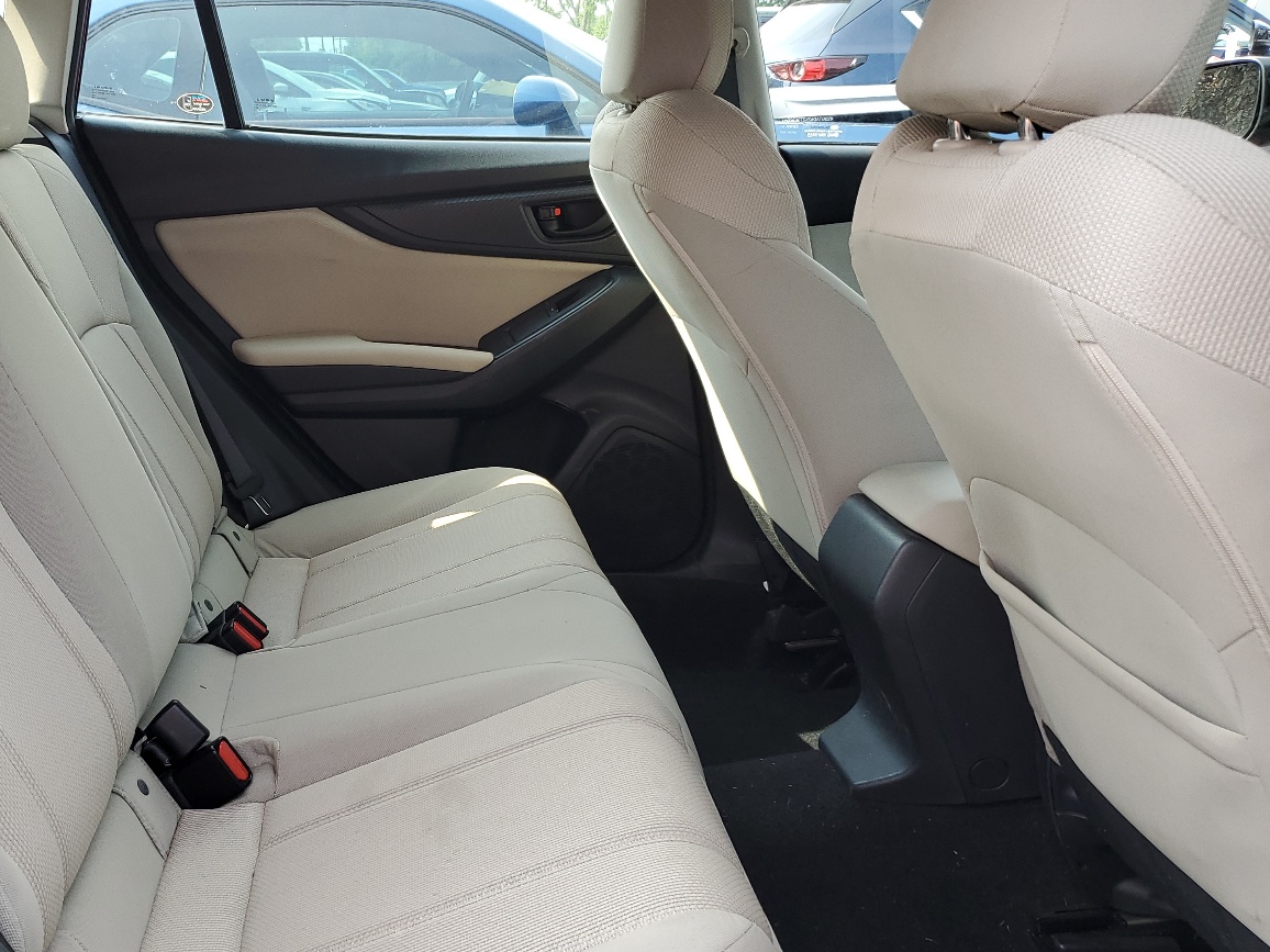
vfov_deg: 39.6
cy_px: 443
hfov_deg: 50.5
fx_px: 1321
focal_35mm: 36
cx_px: 434
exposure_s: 1/294
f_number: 1.5
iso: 50
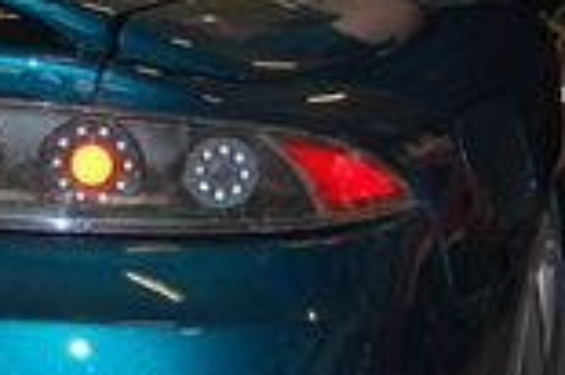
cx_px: -77
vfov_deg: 7.4
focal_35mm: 186
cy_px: 98
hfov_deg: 10.9
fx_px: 2916
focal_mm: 30
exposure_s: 1/60
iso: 400
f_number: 4.2
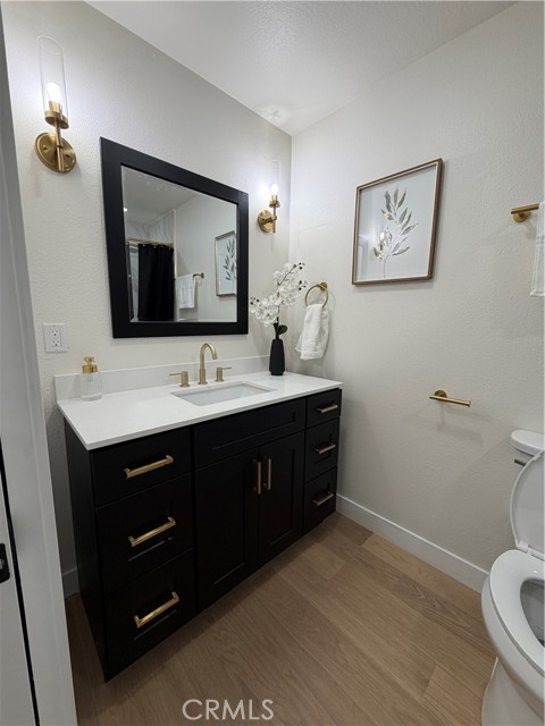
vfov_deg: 102.1
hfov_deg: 85.7
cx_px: 272
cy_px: 363
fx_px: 294
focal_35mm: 14
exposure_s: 1/120
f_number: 2.2
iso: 100
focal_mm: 2.22
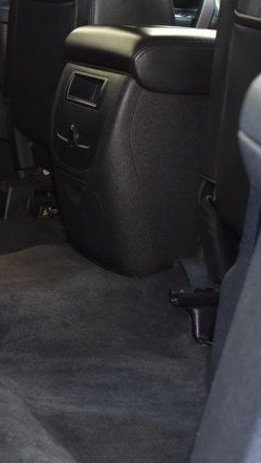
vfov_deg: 26.5
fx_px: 983
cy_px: 219
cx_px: -97
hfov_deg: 14.4
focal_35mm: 80
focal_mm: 22
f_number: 5
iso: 800
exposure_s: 1/100
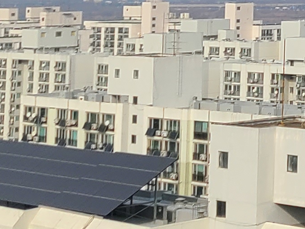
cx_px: 597
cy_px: -179
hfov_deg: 11.5
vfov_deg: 9.2
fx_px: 1366
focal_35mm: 155
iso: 40
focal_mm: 5.4
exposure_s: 1/2961
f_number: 1.8
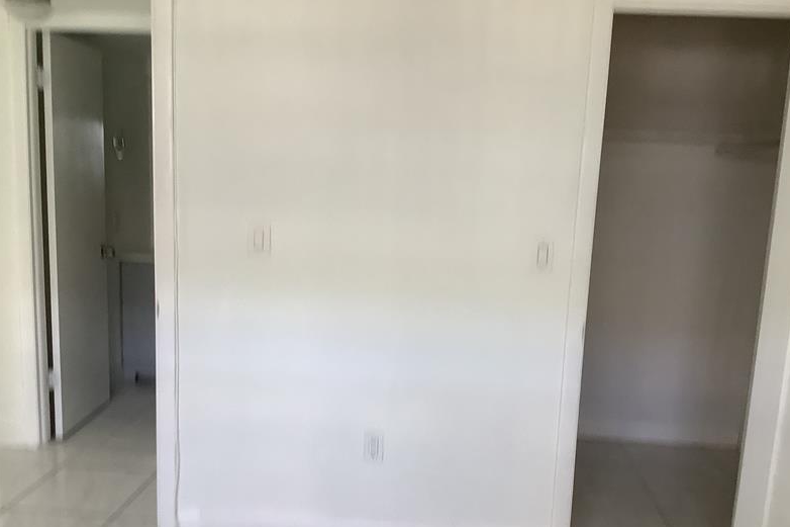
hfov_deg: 57.2
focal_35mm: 33
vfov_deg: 39.9
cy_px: 286
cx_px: 399
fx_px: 724
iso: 125
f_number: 2.4
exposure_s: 1/60
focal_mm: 3.3
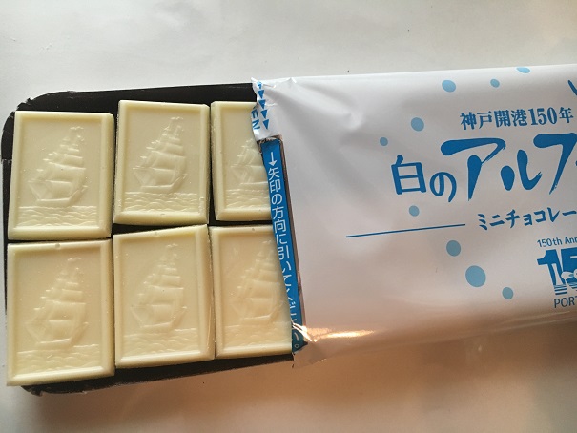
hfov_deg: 61.6
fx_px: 483
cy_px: 216
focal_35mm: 29
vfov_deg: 48.2
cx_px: 288
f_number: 2.2
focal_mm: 4.15
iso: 125
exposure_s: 1/30
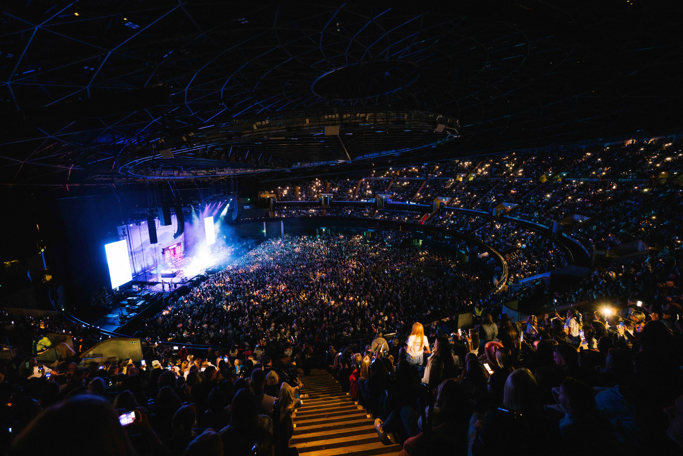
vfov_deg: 81.2
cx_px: 342
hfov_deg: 104.3
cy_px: 228
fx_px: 266
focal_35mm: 14
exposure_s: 1/60
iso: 16000
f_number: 2.8
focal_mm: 14
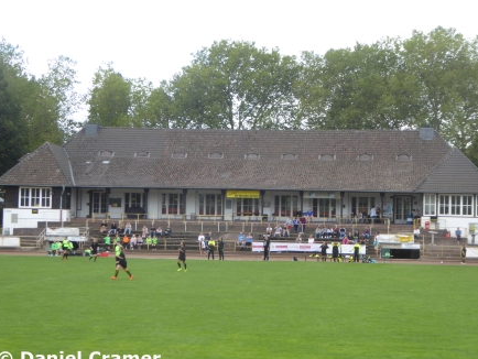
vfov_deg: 17.0
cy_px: 185
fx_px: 1202
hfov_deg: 22.5
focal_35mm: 87
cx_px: 240
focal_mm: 15
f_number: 4.8
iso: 80
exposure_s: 1/100
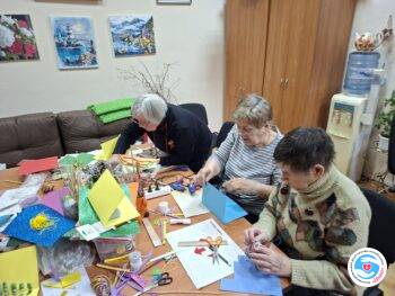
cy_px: 148
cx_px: 198
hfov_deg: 73.9
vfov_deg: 58.9
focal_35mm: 23
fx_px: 263
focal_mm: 5.54
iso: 250
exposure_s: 1/33
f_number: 1.8
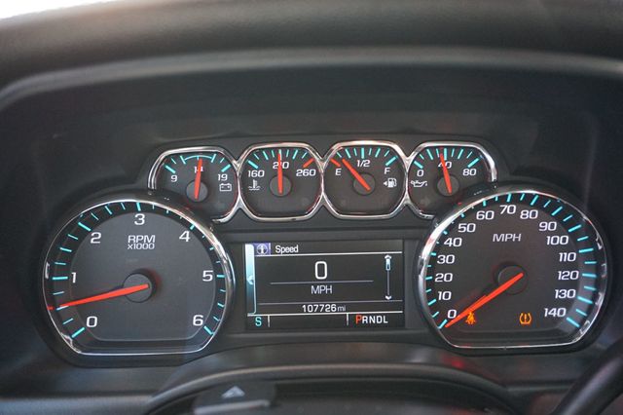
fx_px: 649
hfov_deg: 51.3
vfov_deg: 35.5
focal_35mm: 38
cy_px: 208
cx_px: 312
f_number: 4.5
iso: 1600
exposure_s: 1/160
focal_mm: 25
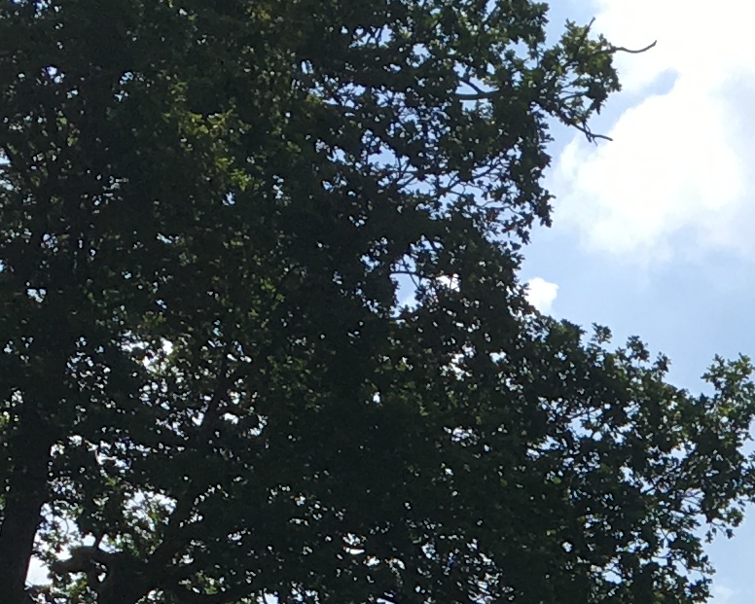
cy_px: 1216
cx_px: 1098
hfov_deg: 12.5
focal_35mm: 147
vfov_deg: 9.8
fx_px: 3285
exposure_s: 1/2137
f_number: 2.2
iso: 25
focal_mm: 4.15
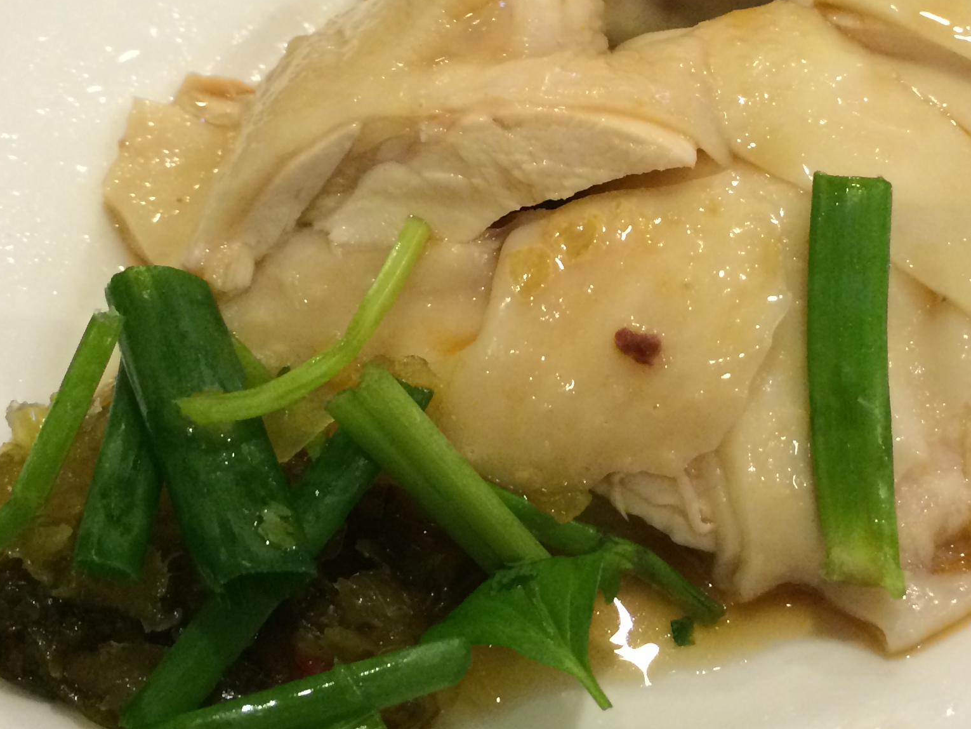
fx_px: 1796
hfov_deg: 30.0
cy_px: 262
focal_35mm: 64
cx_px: 645
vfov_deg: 22.9
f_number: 2.2
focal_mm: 4.12
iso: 250
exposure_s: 1/33
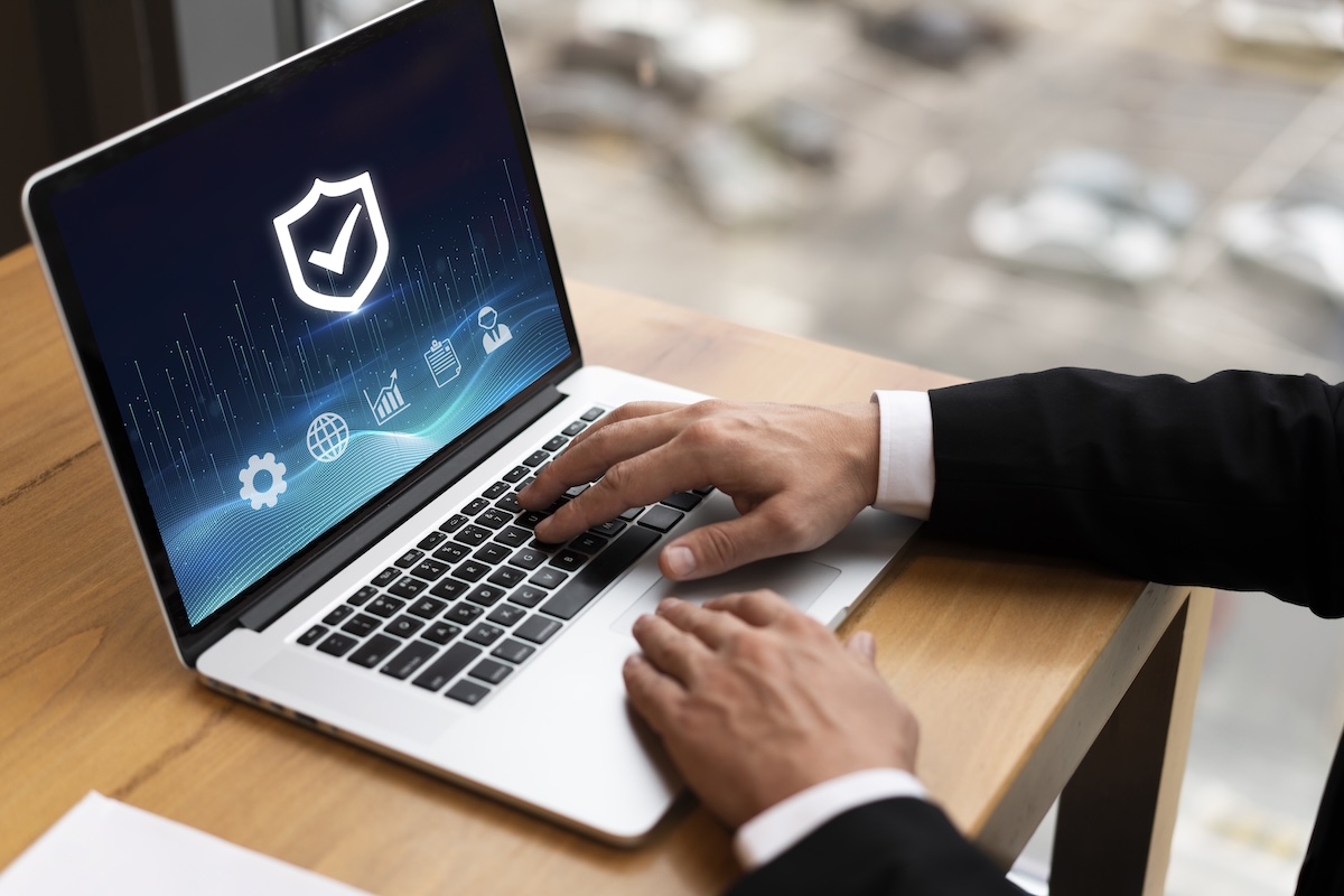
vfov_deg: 24.6
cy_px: 448
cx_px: 672
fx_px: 2053
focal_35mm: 55
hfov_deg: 36.2
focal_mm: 55
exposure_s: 1/125
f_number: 2.2
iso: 250
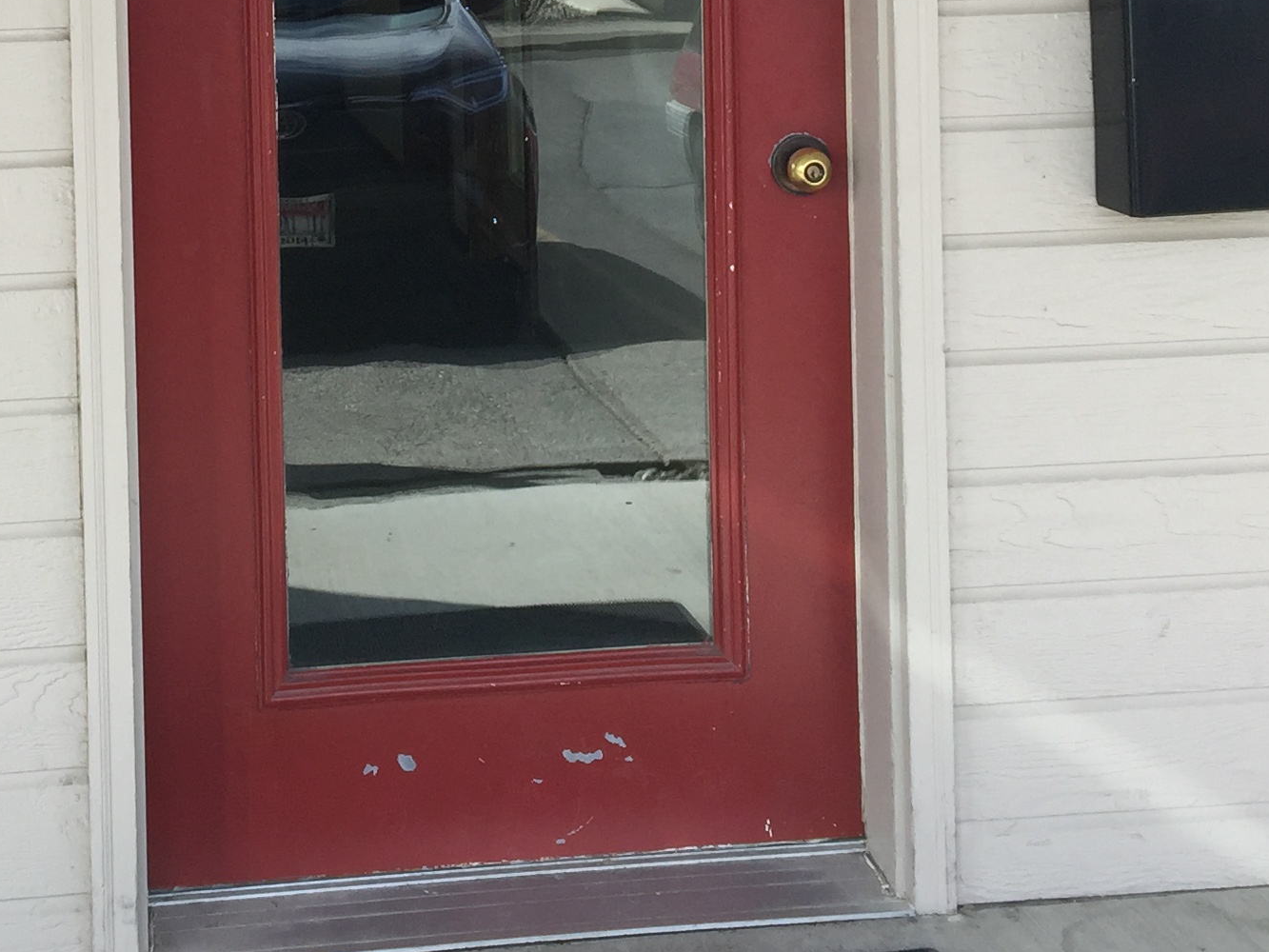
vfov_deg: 19.9
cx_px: 398
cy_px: -52
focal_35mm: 71
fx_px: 2603
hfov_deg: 27.2
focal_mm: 4.15
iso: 32
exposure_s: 1/549
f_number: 2.2
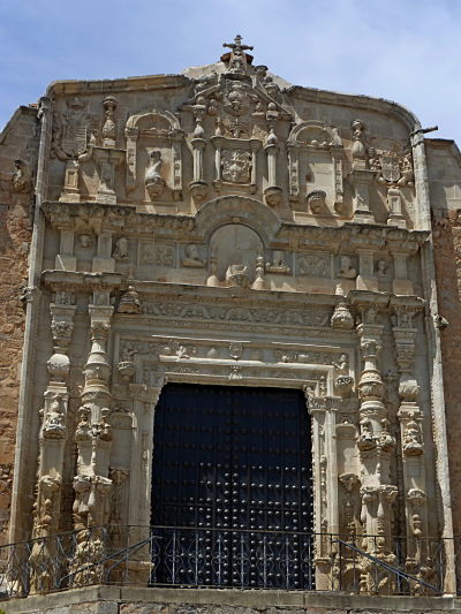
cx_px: 230
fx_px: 1242
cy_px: 307
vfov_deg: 27.8
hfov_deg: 21.0
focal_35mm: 70
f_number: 5
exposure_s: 1/640
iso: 100
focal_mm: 12.5
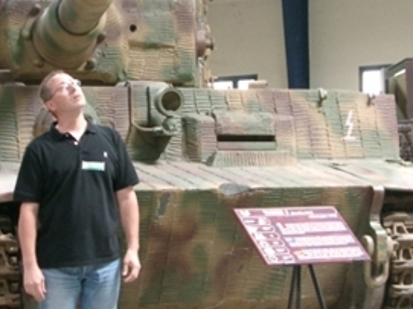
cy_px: 154
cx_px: 178
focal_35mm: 110
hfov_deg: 17.9
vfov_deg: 13.5
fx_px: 1312
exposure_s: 1/30
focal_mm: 10.2
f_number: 3
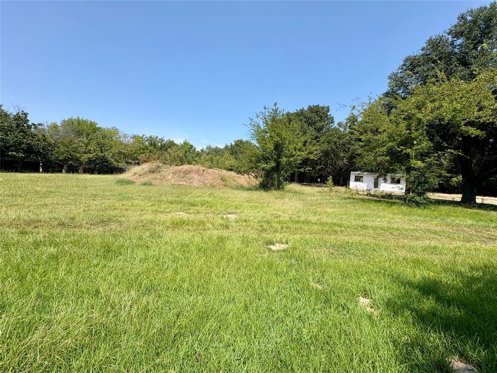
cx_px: 248
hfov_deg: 102.1
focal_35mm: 14
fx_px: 201
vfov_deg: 85.7
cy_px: 186
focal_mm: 2.22
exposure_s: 1/1299
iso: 40
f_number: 2.2
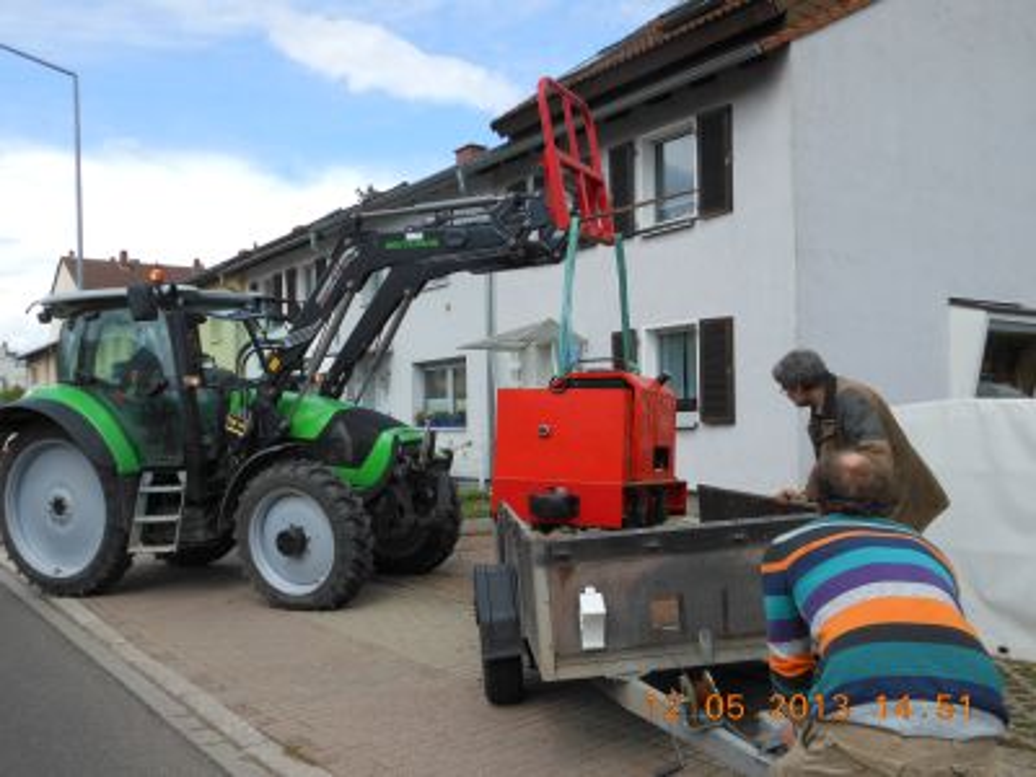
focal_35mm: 33
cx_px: 518
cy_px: 388
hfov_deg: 55.4
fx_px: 988
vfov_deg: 42.9
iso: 80
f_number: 3.5
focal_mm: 6
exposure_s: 1/640
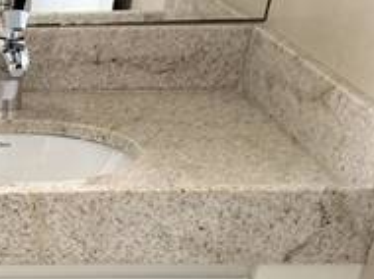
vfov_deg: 17.0
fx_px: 874
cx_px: -203
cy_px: 375
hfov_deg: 20.4
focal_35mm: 81
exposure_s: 1/98
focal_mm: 6.76
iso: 200
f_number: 1.78
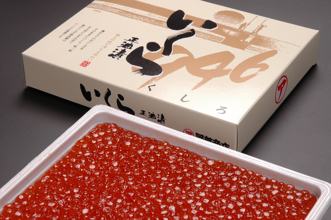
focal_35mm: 105
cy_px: 110
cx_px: 166
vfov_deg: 13.0
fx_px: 964
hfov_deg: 19.5
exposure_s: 1/80
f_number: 16
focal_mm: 70
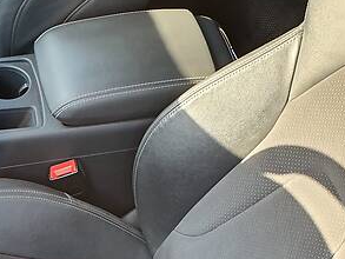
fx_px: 708
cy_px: 303
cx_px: 86
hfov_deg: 27.0
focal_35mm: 71
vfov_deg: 19.6
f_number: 2.4
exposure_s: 1/100
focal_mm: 4.3
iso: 80
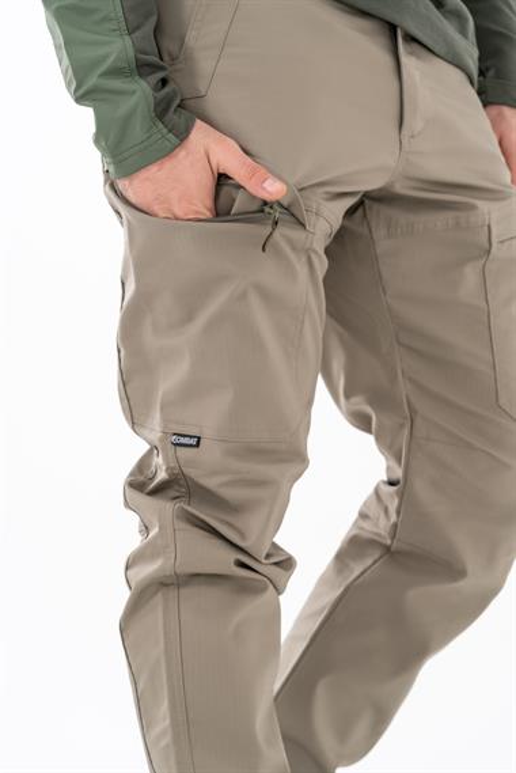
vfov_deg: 22.6
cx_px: 258
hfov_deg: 15.2
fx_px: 1932
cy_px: 386
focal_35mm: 90
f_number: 5.6
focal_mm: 90
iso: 100
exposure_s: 1/160
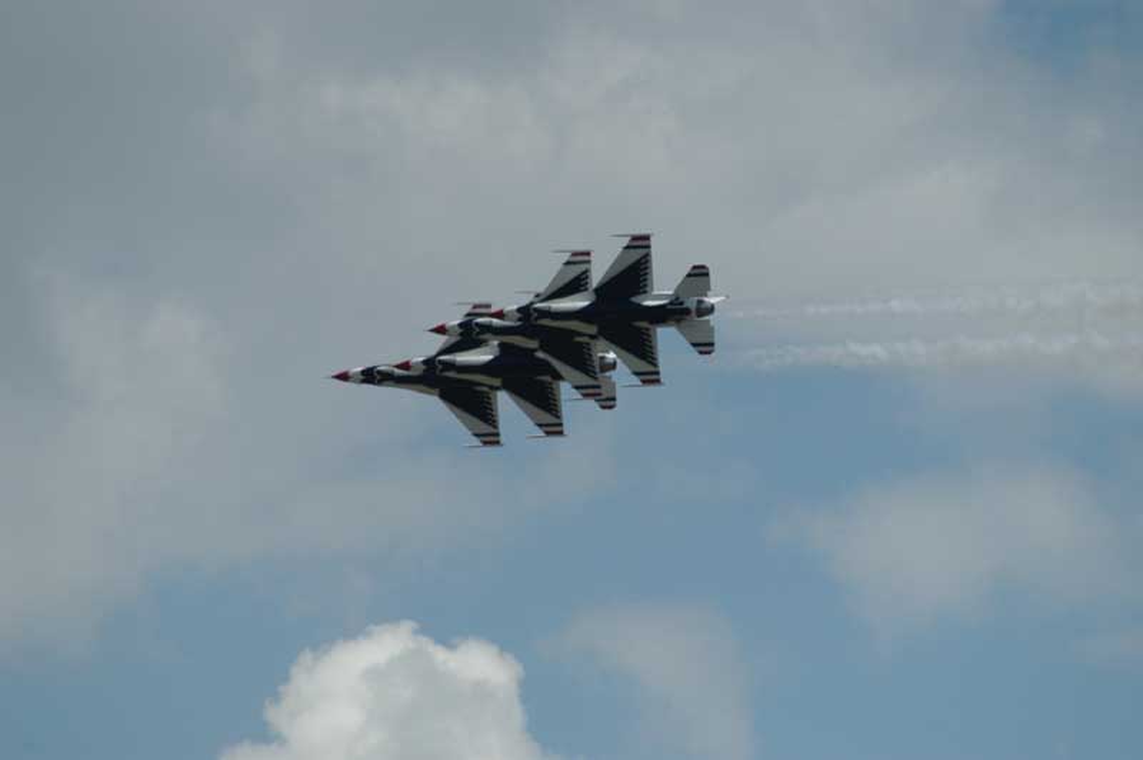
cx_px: 572
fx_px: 12848
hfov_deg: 5.1
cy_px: 380
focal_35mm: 405
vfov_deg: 3.4
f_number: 5.6
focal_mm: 270
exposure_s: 1/2000
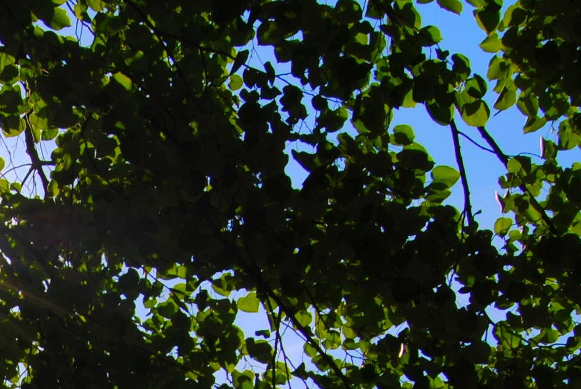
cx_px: -270
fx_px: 1858
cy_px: 673
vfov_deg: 11.2
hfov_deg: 16.3
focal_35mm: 115
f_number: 10
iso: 100
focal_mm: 22
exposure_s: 1/500
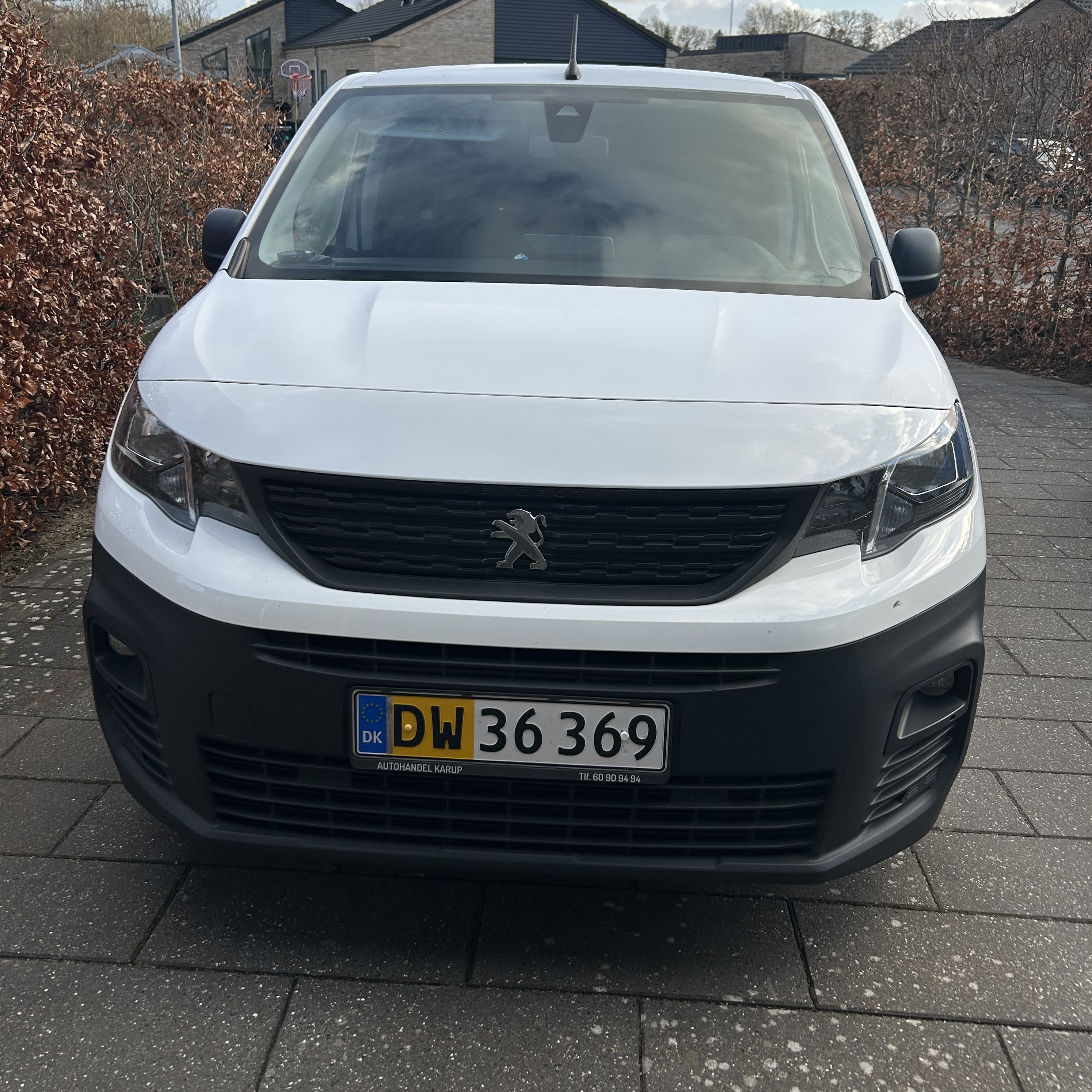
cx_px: 552
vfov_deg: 52.2
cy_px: 445
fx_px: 1106
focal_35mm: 31
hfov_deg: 52.5
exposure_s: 1/1431
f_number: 1.5
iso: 50
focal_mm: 5.7
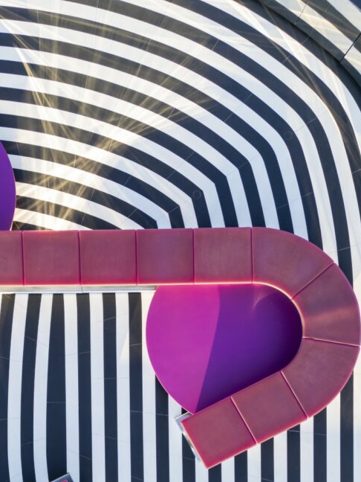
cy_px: 370
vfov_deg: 45.0
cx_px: 94
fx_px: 556
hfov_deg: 35.2
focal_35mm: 40
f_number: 1.7
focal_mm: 6.72
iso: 100
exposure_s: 1/350
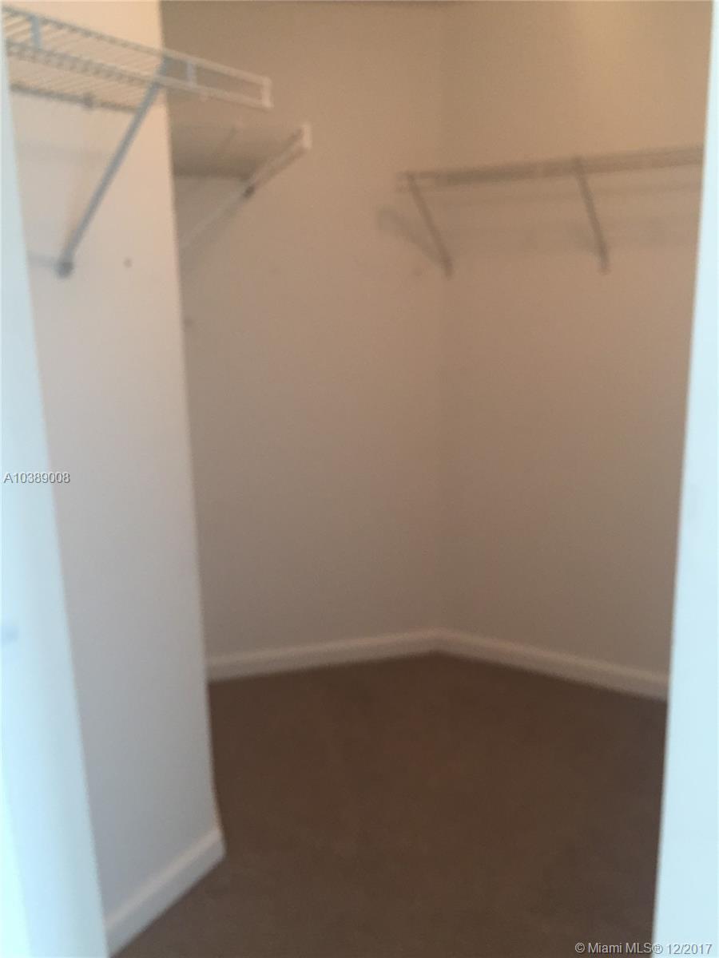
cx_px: 360
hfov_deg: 48.2
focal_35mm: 29
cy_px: 479
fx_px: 803
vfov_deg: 61.7
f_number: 2.2
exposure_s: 1/30
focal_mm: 4.15
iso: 100
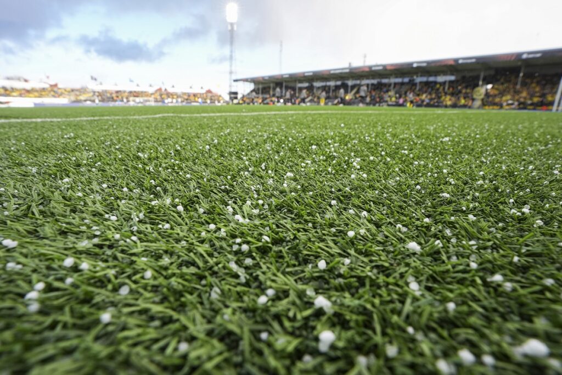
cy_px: 188
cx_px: 281
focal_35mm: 17
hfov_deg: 93.3
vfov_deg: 70.5
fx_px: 265
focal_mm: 17
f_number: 10
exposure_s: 1/500
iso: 1600
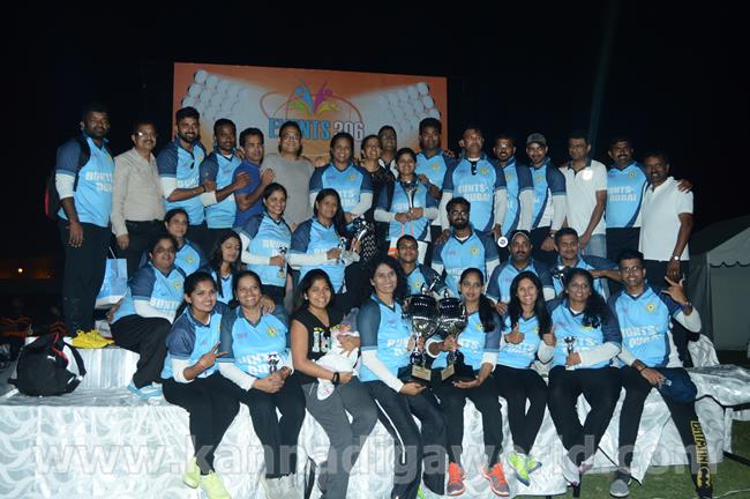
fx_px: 624
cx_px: 375
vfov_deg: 43.5
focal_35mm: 30
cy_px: 250
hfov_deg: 62.0
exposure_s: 1/60
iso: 400
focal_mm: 20
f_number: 5.6
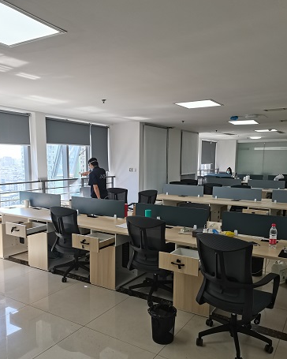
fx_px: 308
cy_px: 204
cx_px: 143
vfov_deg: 60.2
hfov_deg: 50.0
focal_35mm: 29
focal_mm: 5.58
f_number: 1.8
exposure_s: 1/100
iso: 100
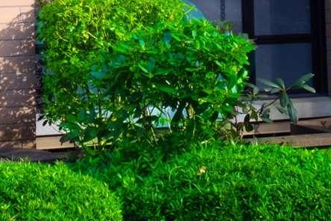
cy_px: -175
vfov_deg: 7.9
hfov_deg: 12.3
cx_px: 143
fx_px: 1535
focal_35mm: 167
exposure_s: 1/30
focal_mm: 16
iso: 100
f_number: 11
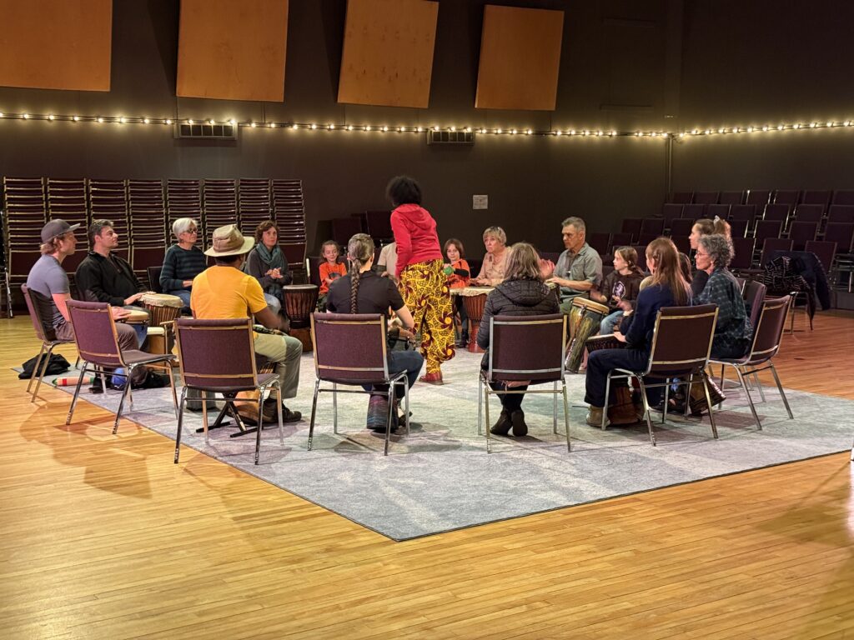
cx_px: 427
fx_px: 1184
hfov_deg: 39.7
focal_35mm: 48
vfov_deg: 30.3
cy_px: 320
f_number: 1.78
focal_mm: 6.76
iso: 500
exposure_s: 1/32
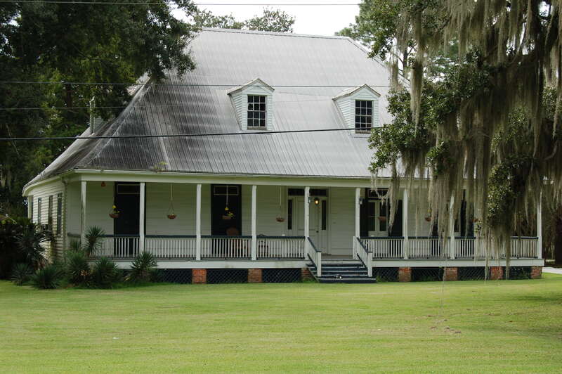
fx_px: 1076
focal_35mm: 69
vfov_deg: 19.7
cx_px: 281
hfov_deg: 29.3
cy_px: 187
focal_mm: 46
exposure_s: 1/200
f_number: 7.1
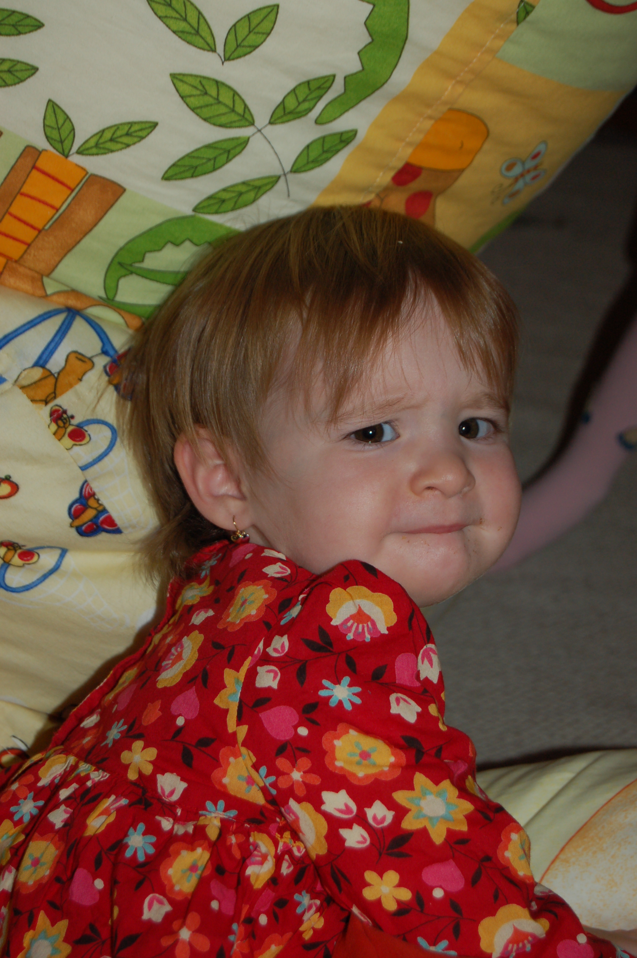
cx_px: 318
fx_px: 2194
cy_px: 479
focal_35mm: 82
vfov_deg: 24.6
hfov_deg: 16.5
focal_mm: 55
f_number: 5.6
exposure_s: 1/60
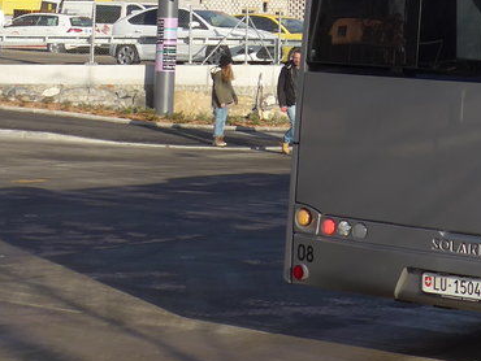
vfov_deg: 15.3
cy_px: -56
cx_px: 654
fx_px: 1307
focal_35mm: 94
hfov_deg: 19.0
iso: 80
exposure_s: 1/1300
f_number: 2.8
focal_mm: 6
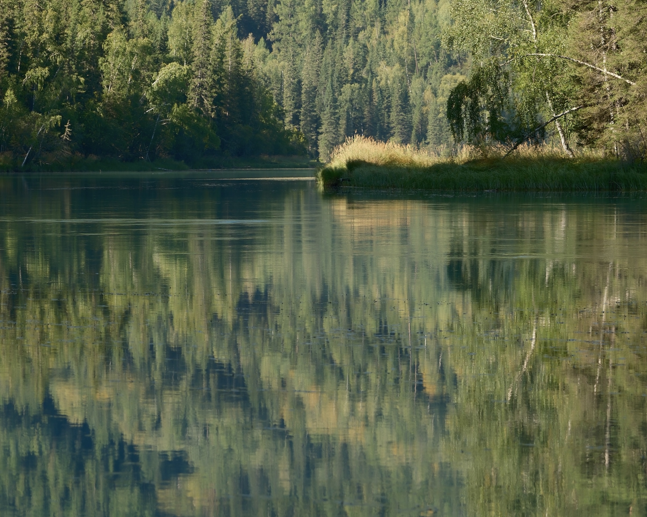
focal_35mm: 148
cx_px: 323
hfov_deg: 13.0
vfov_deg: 10.4
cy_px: 323
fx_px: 2834
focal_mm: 70
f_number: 5.6
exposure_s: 1/280
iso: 250
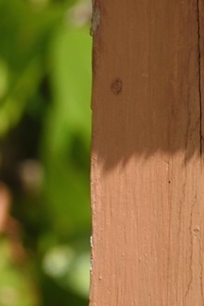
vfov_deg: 4.3
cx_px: 460
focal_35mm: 459
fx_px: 3910
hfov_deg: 3.0
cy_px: -775
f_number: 9
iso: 200
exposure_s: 1/250
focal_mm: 62
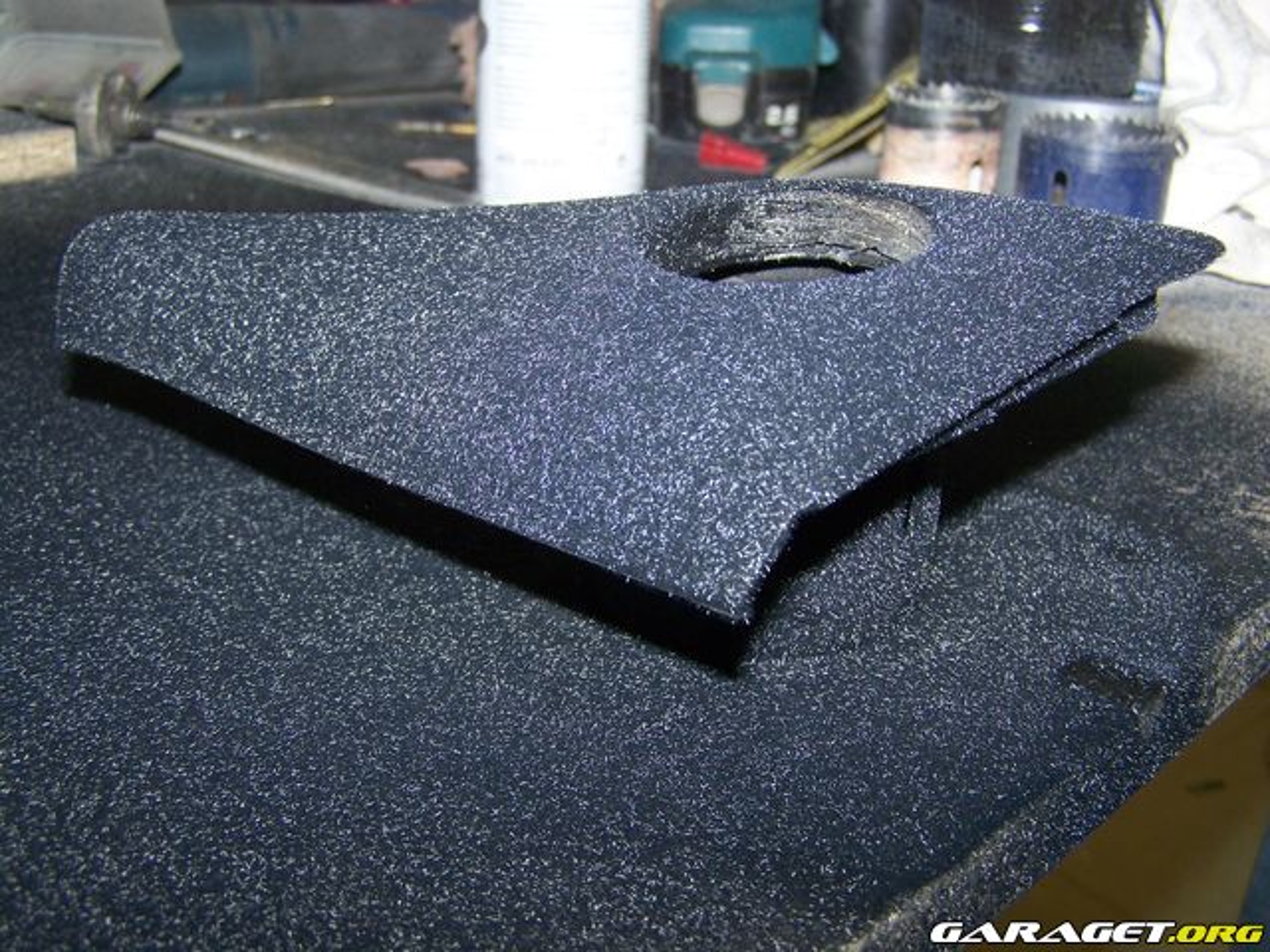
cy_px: 476
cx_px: 635
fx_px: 1394
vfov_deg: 37.7
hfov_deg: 49.0
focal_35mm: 38
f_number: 2.8
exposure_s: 1/60
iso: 80
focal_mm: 6.3
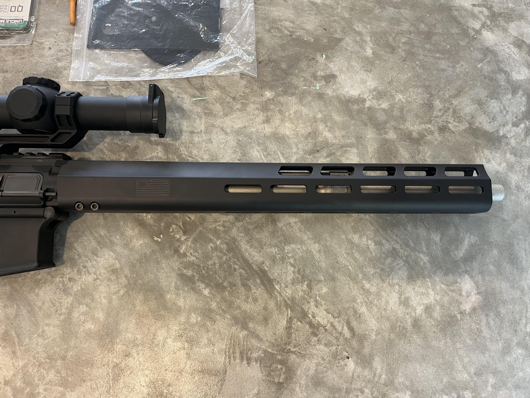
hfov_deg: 67.3
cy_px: 199
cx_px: 265
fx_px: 398
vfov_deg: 53.1
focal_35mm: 26
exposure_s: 1/60
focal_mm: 5.1
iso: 160
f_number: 1.6
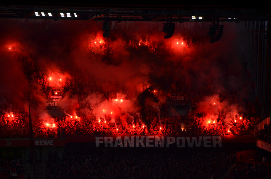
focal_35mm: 158
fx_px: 1183
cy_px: 90
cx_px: 136
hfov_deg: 13.1
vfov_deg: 8.7
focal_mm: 105
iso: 200
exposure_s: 1/500
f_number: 5.6
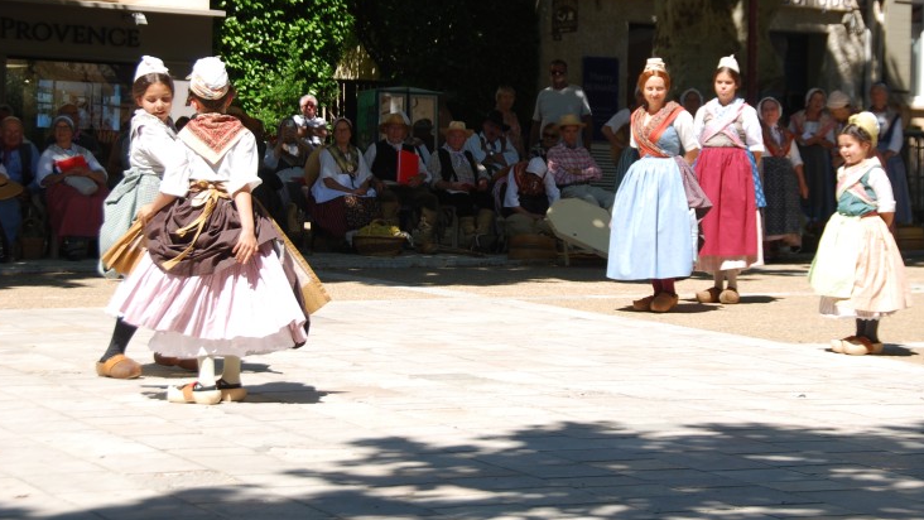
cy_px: 162
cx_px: 546
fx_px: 2589
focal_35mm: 106
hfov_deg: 20.2
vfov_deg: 11.5
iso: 100
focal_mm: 55
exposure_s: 1/200
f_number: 7.1
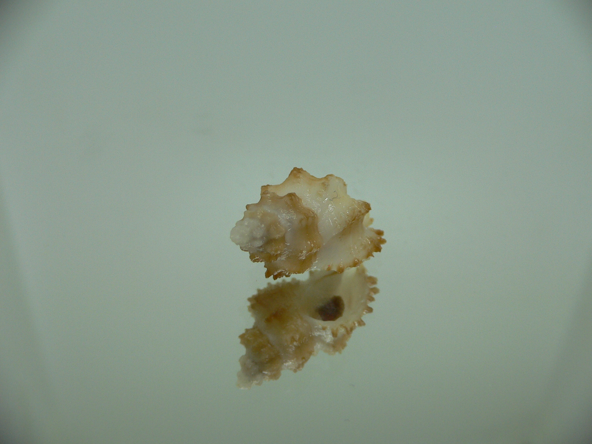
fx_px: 599
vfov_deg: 40.7
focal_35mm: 35
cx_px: 296
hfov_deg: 52.6
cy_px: 222
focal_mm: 4.6
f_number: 2.8
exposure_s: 1/60
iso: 100
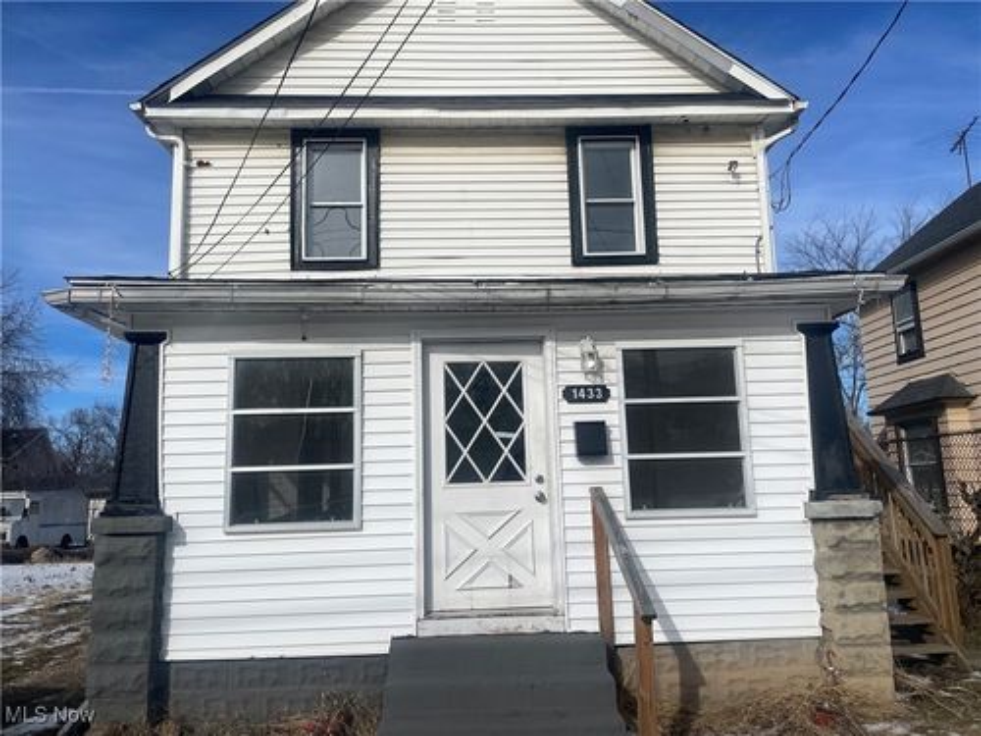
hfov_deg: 67.3
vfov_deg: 53.1
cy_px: 368
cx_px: 490
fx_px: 737
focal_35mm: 26
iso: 50
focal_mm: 4.2
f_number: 1.6
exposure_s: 1/11905
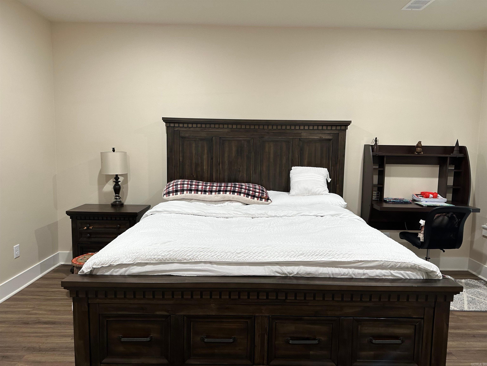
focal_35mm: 24
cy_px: 183
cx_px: 244
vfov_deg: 56.8
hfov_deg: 71.6
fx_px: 338
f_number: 1.78
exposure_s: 1/60
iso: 200
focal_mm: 6.86
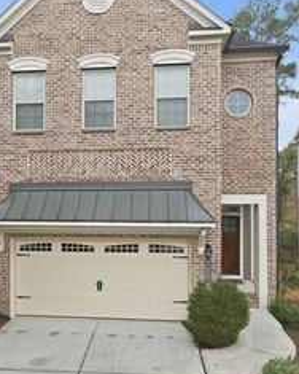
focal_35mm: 28
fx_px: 310
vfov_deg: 61.8
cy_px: 154
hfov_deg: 51.0
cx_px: 113
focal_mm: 14
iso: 200
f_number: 6.3
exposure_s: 1/500
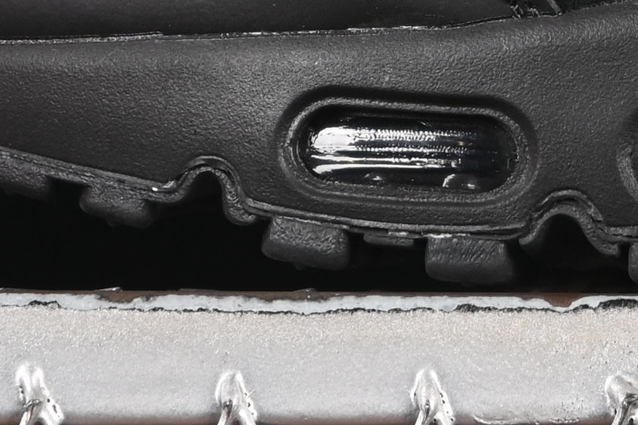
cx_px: 1071
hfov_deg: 4.9
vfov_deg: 3.3
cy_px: -432
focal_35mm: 416
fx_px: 7371
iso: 160
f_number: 6.3
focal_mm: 50
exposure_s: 1/60
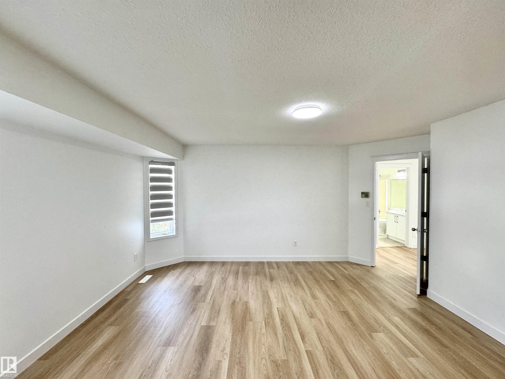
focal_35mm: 14
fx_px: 204
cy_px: 190
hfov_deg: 102.1
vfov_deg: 85.7
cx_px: 252
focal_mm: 2.22
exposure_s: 1/120
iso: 200
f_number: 2.2
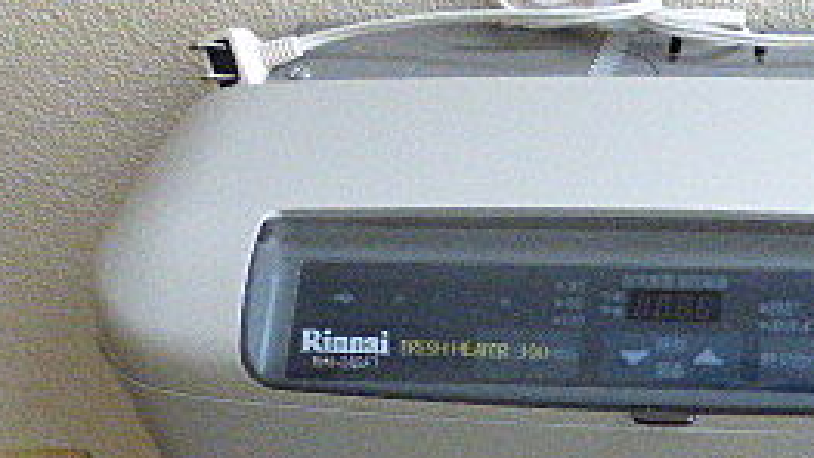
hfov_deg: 37.0
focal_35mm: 53
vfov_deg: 21.1
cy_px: 551
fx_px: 1144
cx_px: 712
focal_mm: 3.58
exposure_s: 1/200
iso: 1600
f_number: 2.8
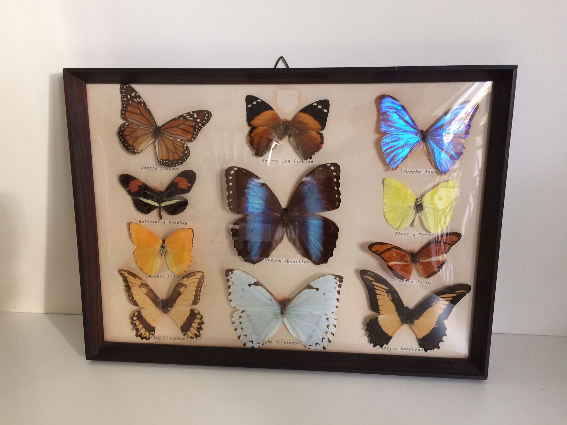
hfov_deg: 61.7
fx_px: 475
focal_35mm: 29
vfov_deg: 48.2
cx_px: 284
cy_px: 212
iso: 125
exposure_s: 1/33
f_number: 2.2
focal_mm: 4.15
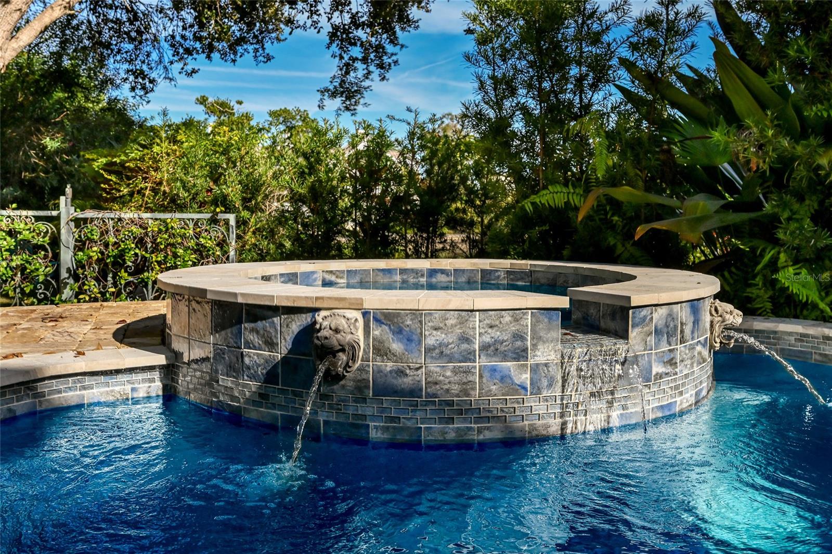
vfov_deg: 43.6
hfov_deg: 61.9
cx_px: 416
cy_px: 277
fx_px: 693
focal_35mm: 30
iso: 3200
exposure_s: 1/16000
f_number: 8
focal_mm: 30
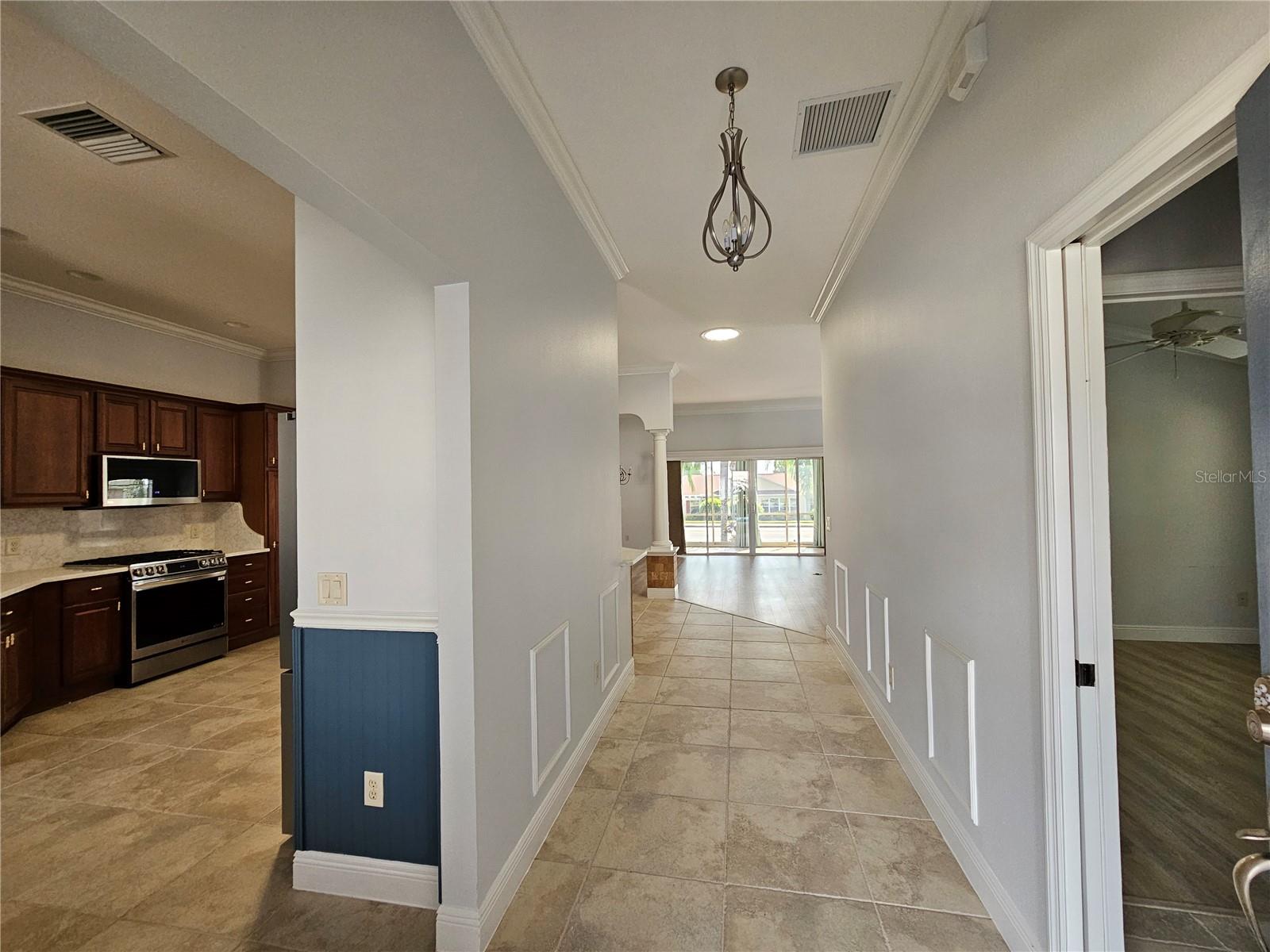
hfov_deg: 106.2
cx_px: 635
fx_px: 477
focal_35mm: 13
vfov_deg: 89.9
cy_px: 476
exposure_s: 1/77.4
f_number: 2.2
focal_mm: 2.2
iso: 200
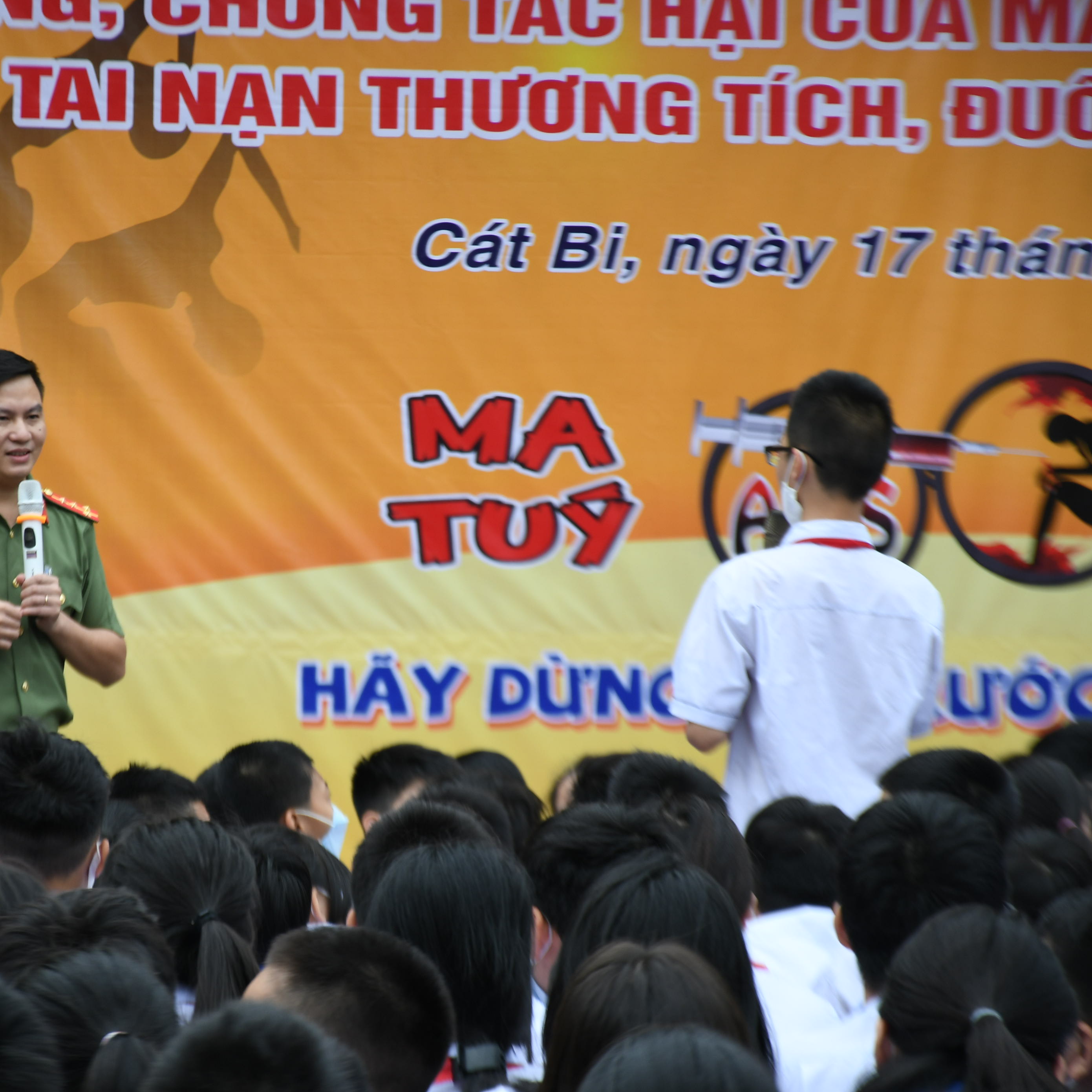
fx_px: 9565
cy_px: 546
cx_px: 336
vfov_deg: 6.5
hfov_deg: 6.5
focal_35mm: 268
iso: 250
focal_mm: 140
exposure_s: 1/200
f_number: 5.6
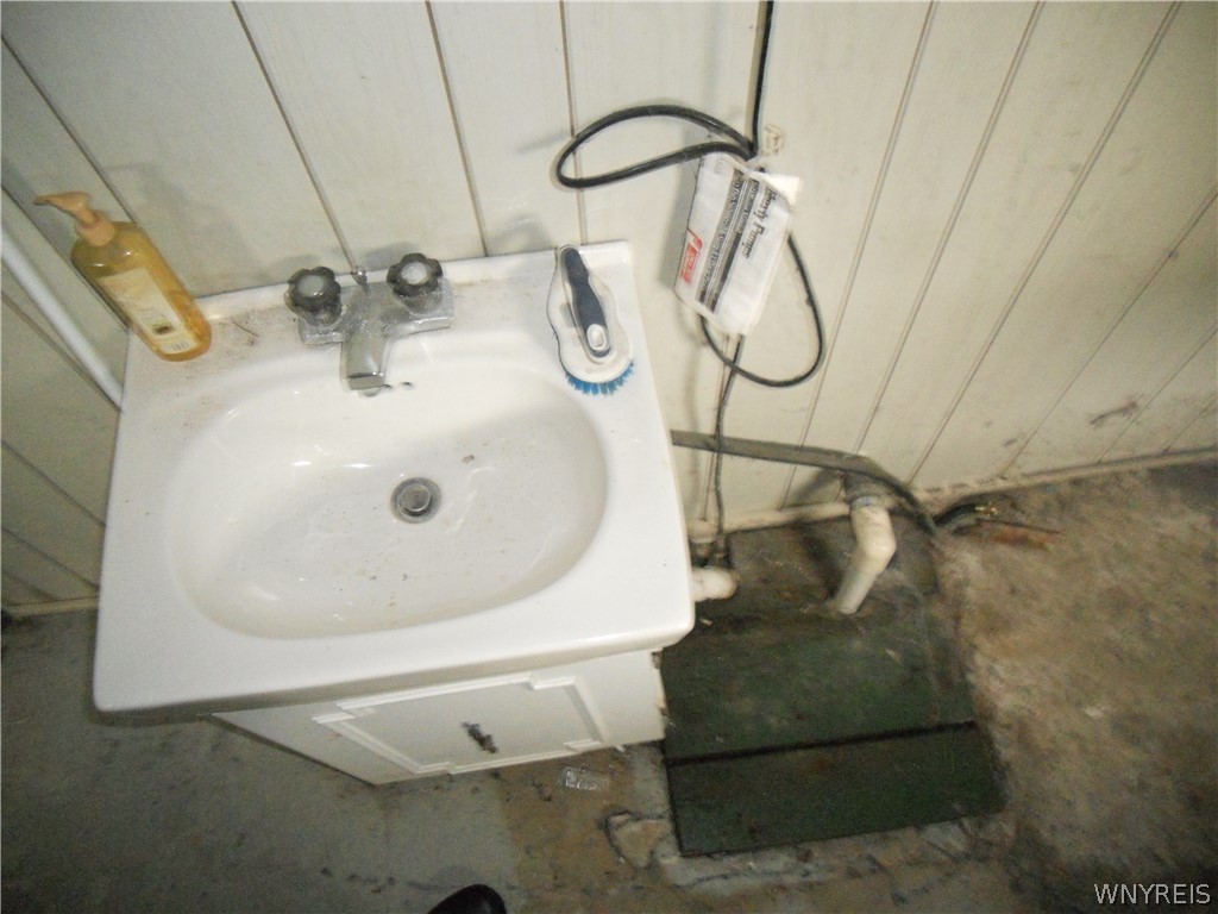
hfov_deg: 65.3
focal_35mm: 27
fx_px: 950
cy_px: 457
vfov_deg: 51.4
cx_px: 609
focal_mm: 4.9
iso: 800
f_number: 3.2
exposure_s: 1/5
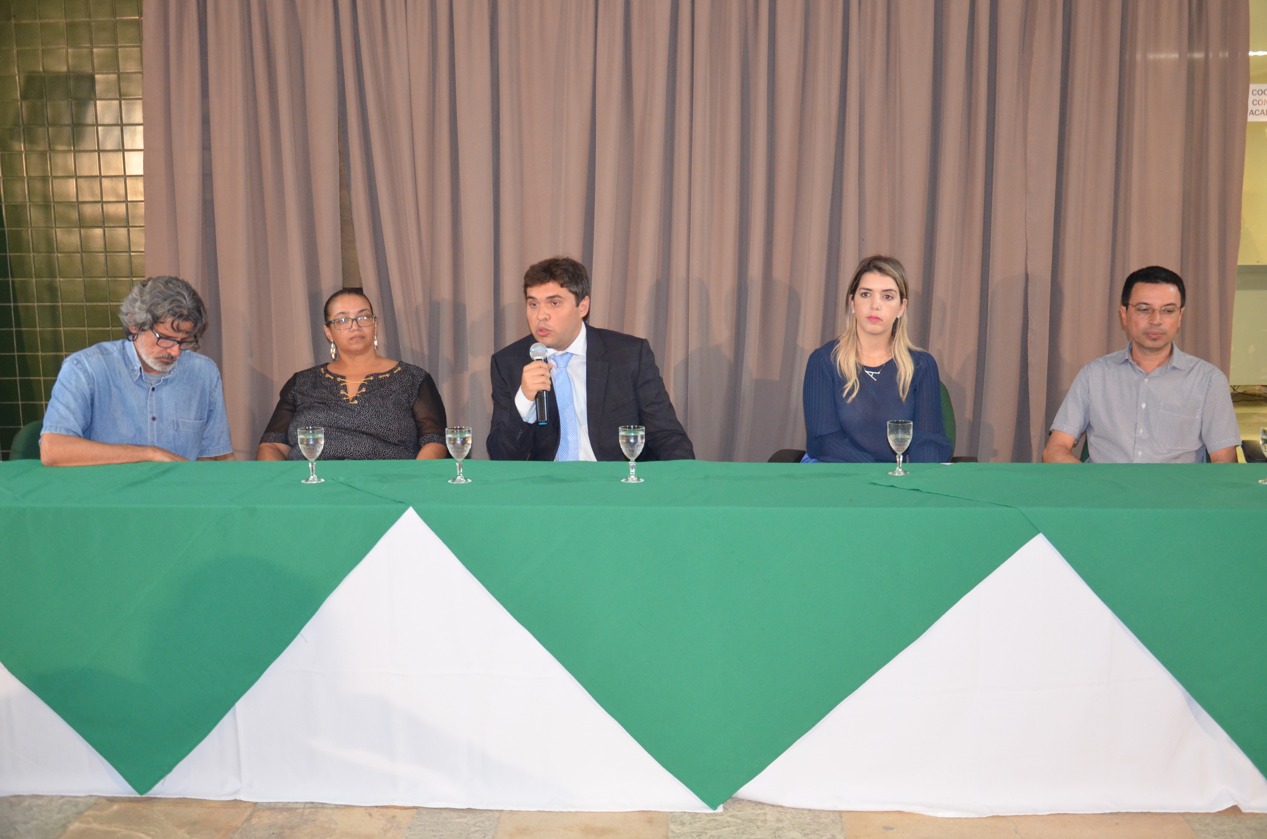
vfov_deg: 35.3
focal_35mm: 38
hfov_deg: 51.4
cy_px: 420
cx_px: 634
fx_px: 1317
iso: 1800
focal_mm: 25
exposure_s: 1/60
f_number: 4
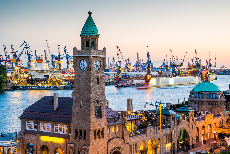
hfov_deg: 30.5
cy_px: 77
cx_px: 115
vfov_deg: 20.6
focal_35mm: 66
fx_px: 422
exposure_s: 2.5
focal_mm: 66
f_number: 7.1
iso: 100
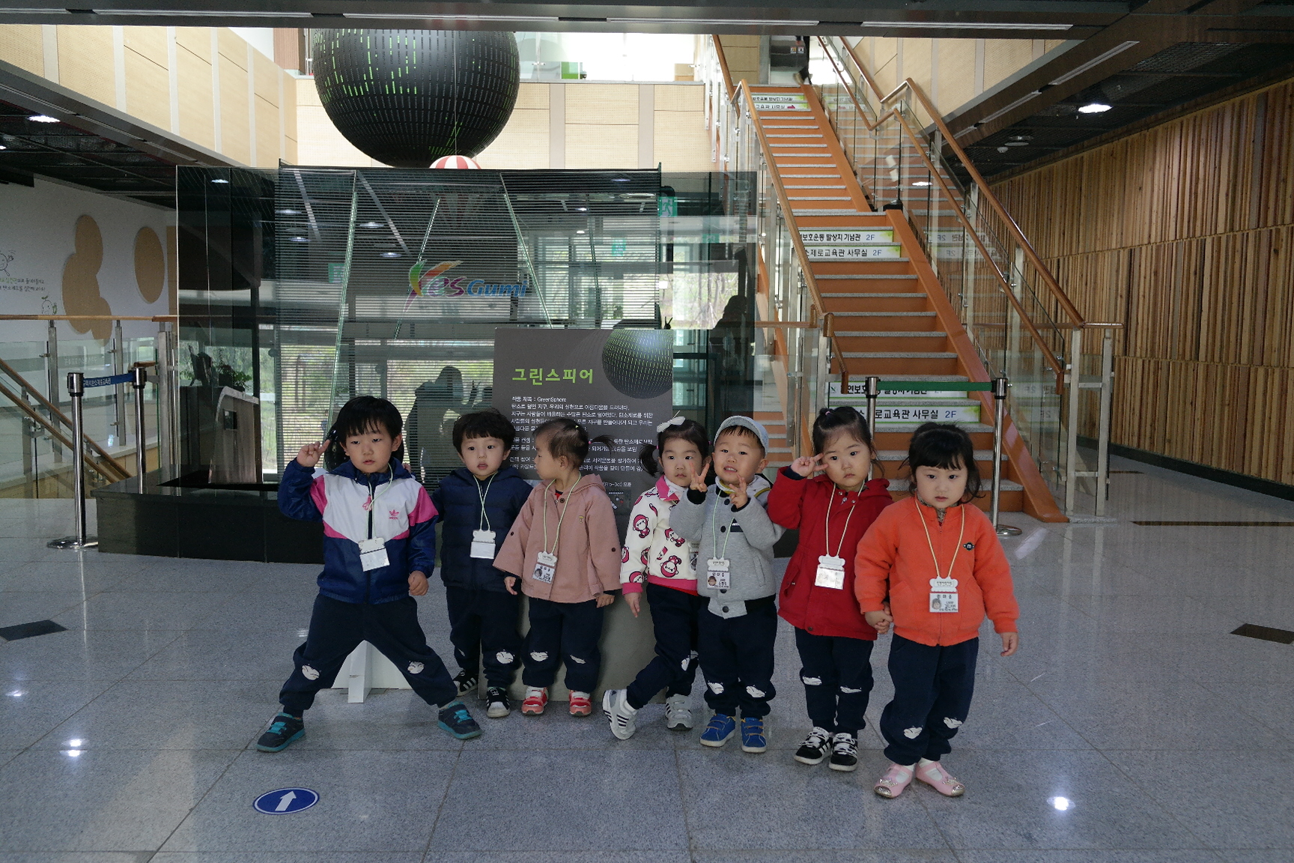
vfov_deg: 43.6
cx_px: 647
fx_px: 1078
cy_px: 432
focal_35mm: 30
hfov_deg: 61.9
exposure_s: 1/40
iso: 400
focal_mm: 20
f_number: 3.5
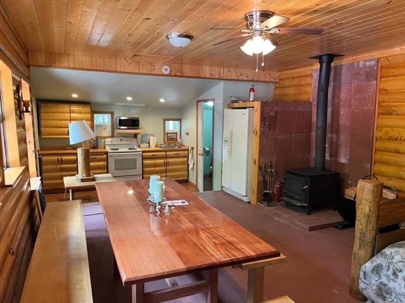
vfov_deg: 53.1
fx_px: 304
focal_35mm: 26
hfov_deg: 67.3
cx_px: 202
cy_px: 152
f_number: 1.6
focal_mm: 5.1
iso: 200
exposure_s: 1/60
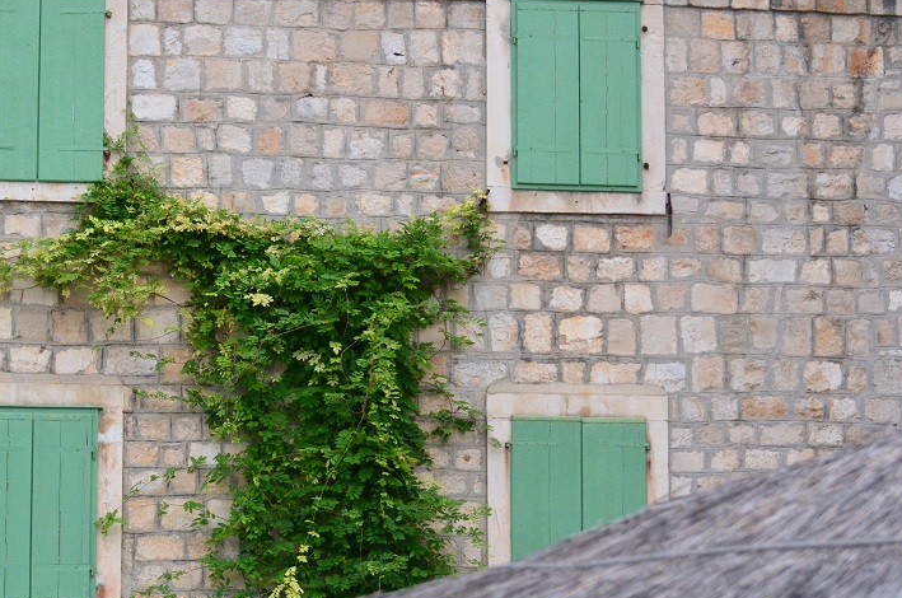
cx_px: 309
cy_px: 365
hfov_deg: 13.9
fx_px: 3702
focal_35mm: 148
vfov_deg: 9.2
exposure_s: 1/800
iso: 2000
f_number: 4.5
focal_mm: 70
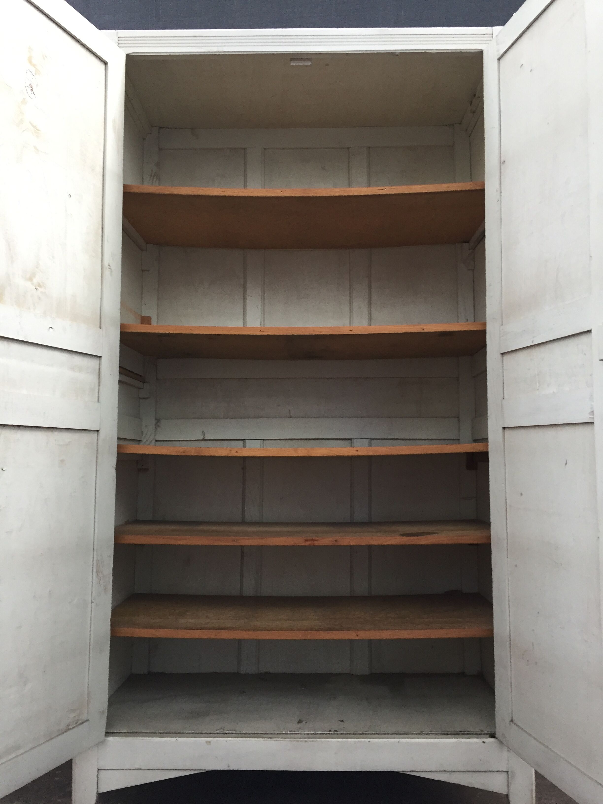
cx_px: 302
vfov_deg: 61.7
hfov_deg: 48.2
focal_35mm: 29
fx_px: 674
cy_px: 402
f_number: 2.2
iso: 125
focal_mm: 4.15
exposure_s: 1/33
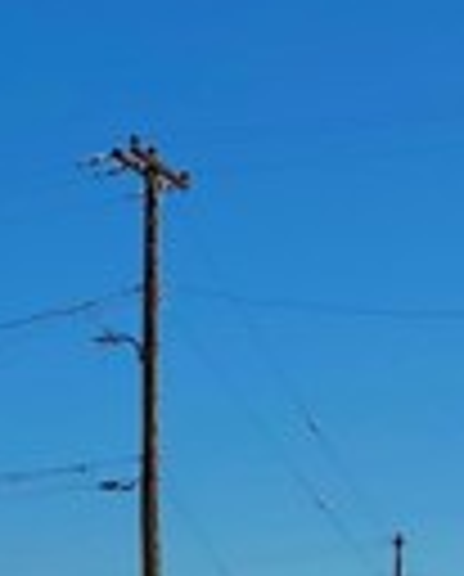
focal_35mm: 141
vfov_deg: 13.1
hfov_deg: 9.8
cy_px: 801
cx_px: -617
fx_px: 2412
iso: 16
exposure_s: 1/2320
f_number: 1.8
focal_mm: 3
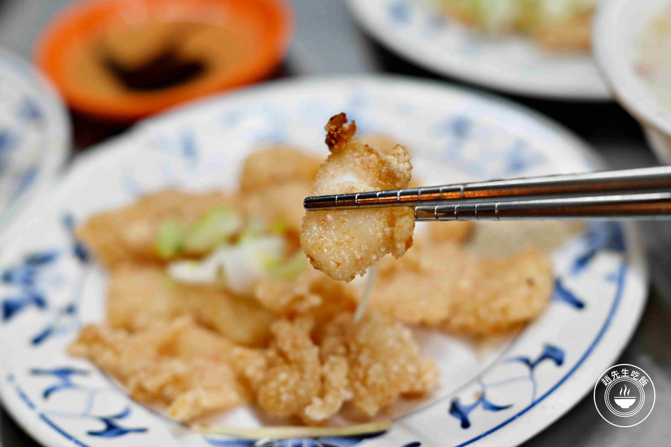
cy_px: 224
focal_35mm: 75
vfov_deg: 18.2
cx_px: 336
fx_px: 1398
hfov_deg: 27.0
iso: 640
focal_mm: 50
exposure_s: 1/160
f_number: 2.5
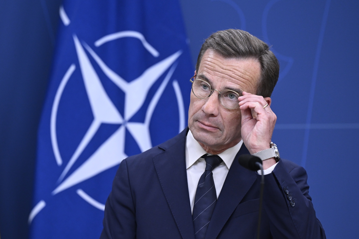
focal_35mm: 200
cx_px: 180
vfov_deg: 6.9
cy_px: 120
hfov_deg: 10.3
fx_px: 1993
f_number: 4
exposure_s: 1/400
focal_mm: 200
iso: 2500
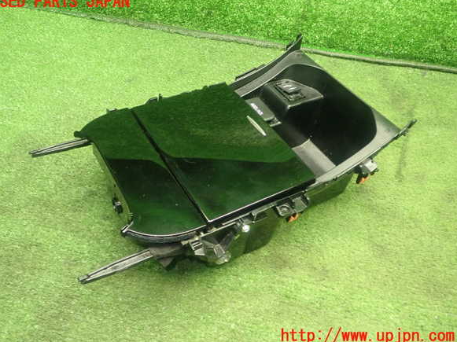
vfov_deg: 45.4
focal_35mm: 31
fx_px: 409
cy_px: 169
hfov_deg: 58.4
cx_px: 223
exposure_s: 1/30
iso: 500
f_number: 2.3
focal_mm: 5.4
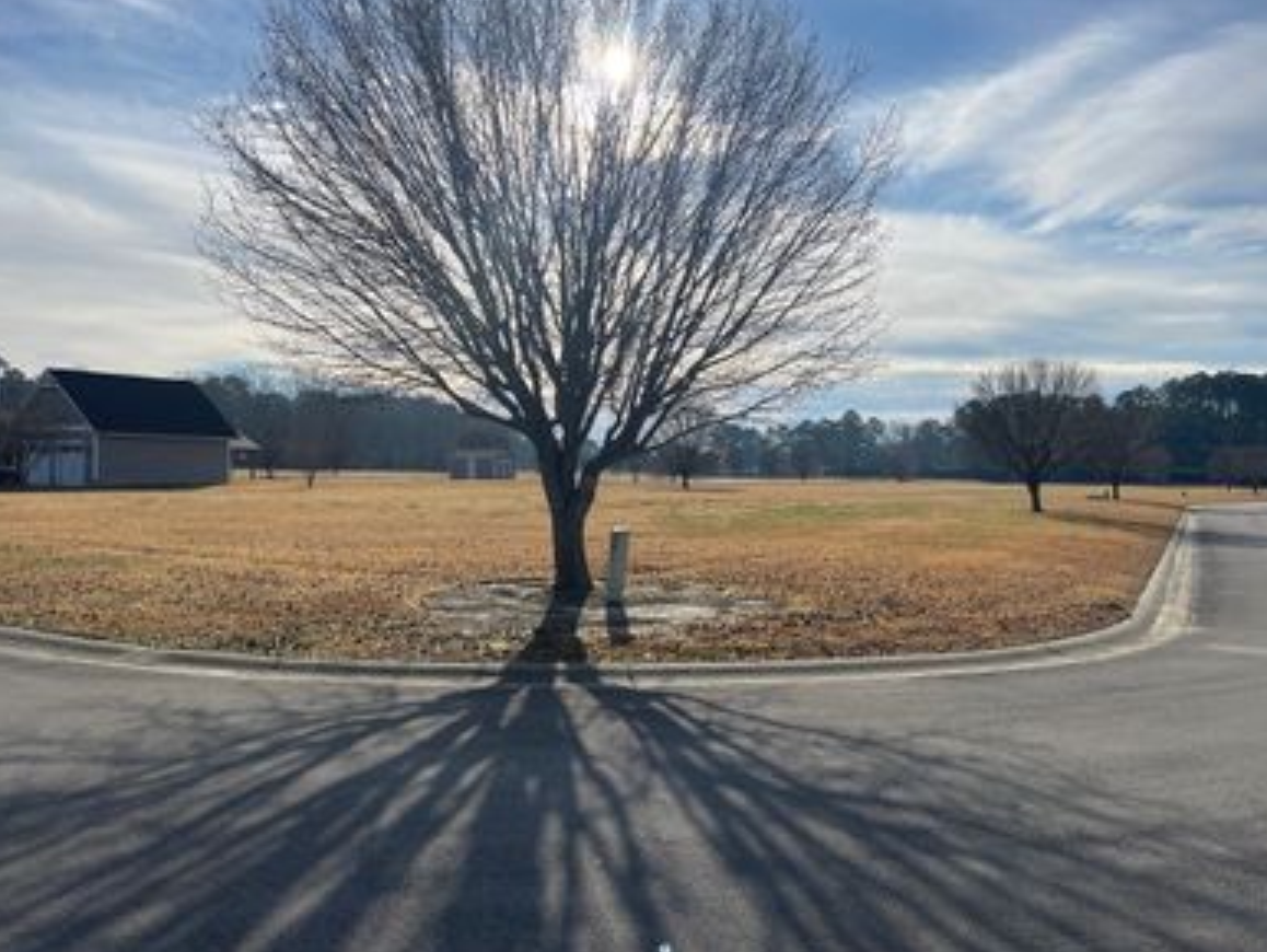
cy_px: 497
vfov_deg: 48.3
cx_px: 638
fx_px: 1062
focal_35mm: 29
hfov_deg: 61.6
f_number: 1.6
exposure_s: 1/8547
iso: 32
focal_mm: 5.1
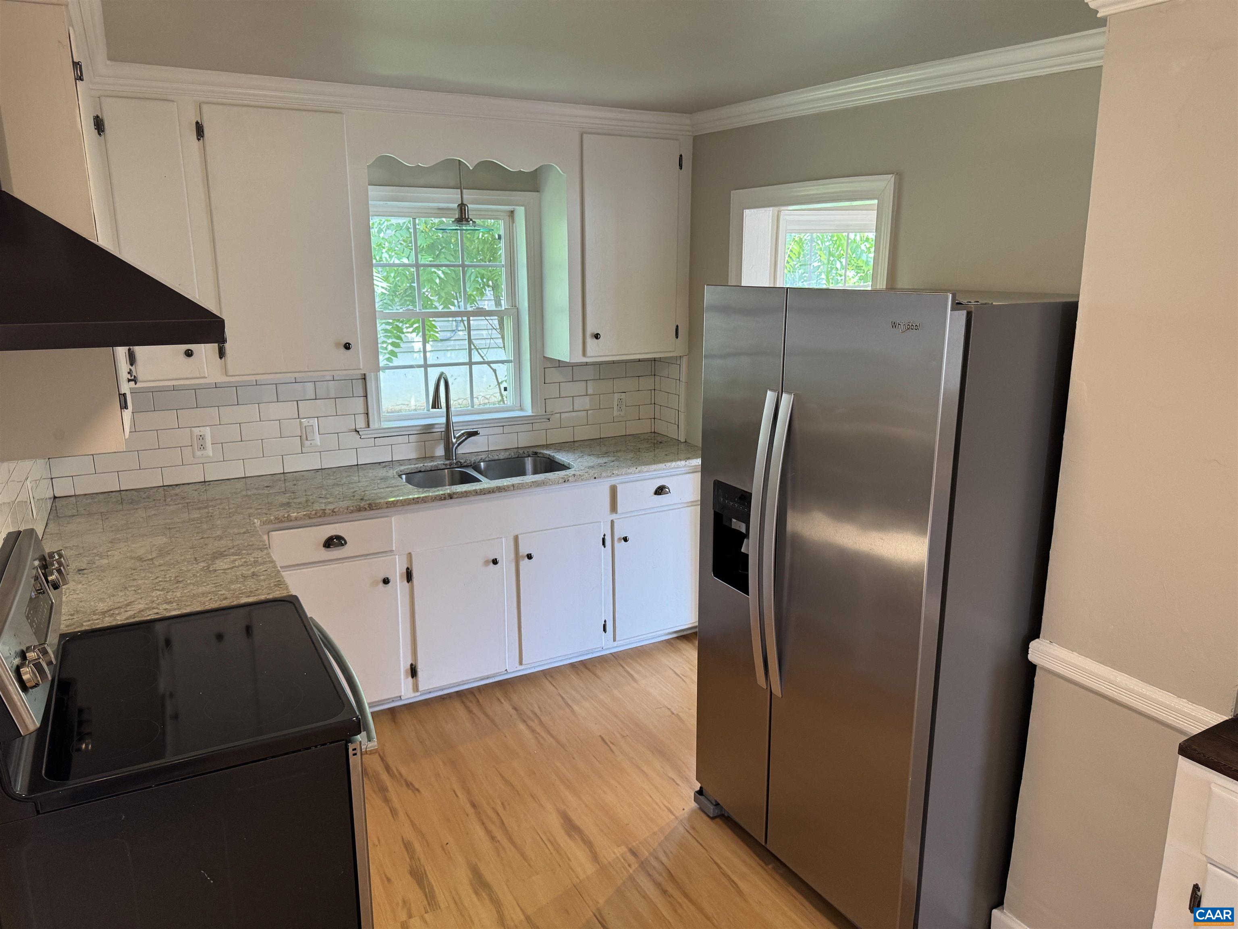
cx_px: 619
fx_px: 858
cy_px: 464
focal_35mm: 24
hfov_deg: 71.6
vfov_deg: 56.8
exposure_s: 1/120
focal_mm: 6.76
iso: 200
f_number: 1.78
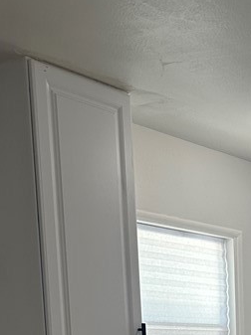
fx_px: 707
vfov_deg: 23.3
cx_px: 366
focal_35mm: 73
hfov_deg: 18.1
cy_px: 450
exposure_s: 1/120
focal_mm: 6.86
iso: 160
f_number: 1.78
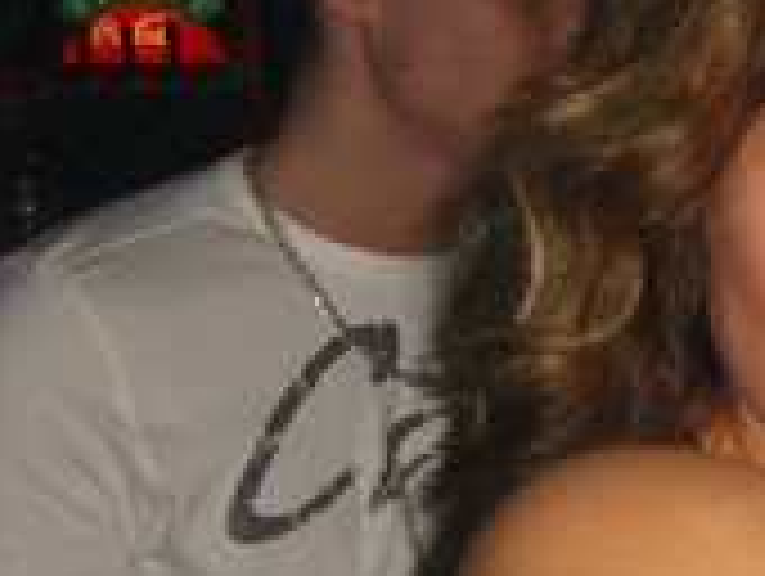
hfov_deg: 13.9
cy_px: 464
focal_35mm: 134
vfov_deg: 11.1
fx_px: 2966
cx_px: 1125
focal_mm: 7.9
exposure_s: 1/60
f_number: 2.8
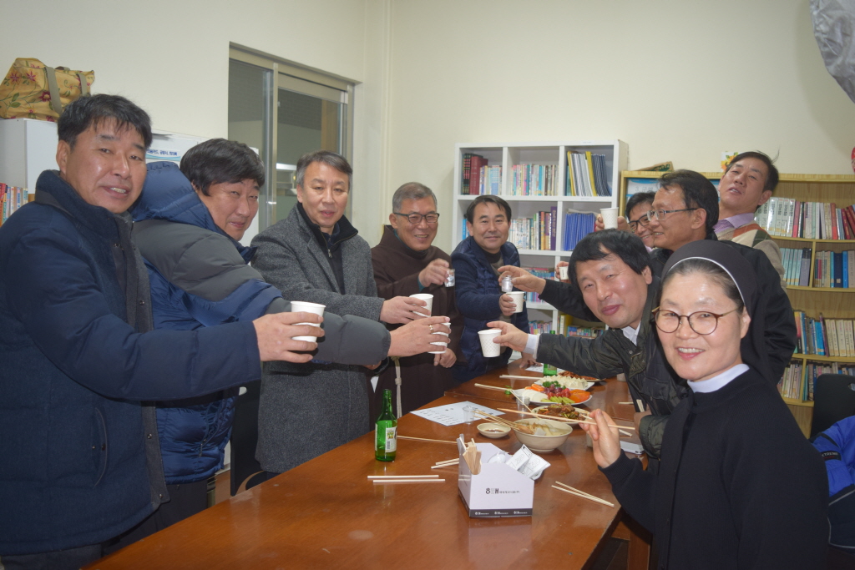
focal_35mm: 33
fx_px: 784
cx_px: 428
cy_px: 285
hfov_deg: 57.2
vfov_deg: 40.0
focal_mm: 22
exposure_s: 1/30
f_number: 3.8
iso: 400
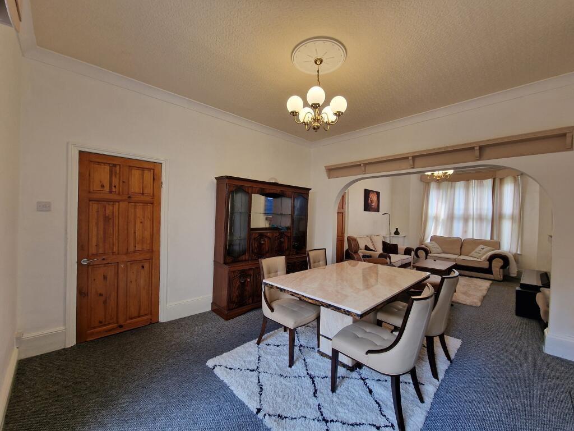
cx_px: 287
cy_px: 216
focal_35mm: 13
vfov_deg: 89.9
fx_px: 216
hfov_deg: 106.2
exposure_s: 1/50
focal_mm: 2.2
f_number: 2.2
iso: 80
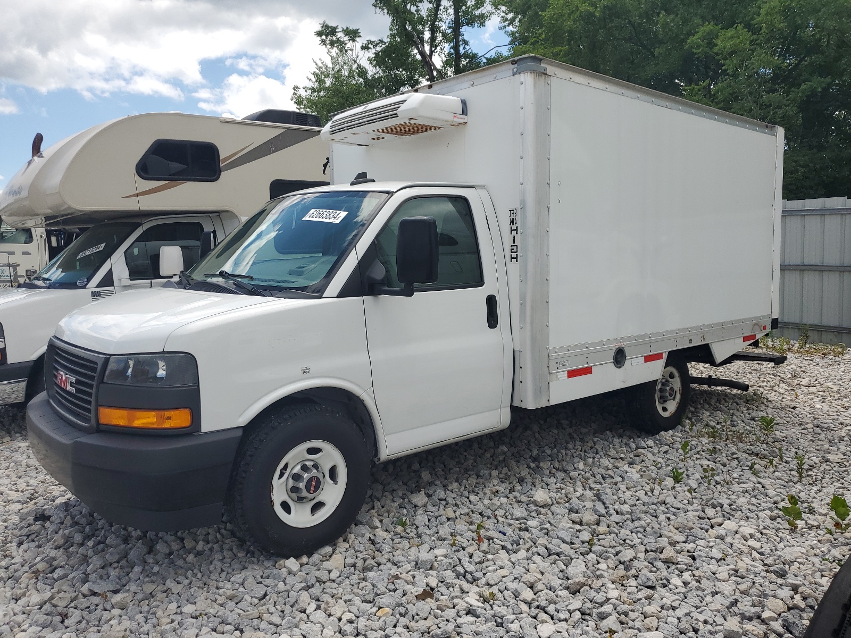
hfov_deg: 67.3
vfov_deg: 53.1
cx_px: 426
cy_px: 319
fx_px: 639
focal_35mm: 26
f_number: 1.5
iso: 50
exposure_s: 1/3333
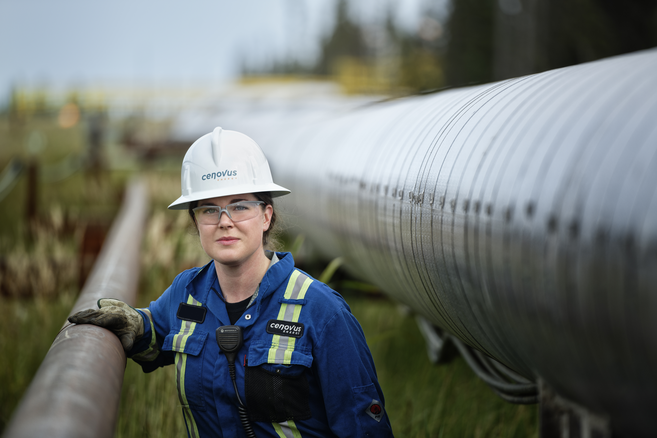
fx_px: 3650
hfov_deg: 10.3
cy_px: 219
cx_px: 328
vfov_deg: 6.9
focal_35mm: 200
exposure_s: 1/400
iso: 100
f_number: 3.5
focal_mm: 200
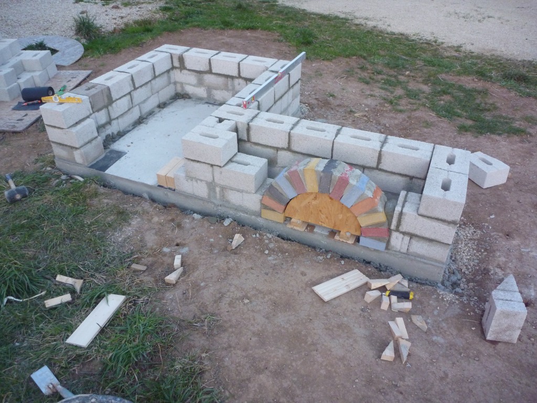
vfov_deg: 49.7
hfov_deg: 63.4
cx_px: 268
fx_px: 434
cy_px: 202
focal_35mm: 28
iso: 320
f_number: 3.3
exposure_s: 1/30
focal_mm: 4.9
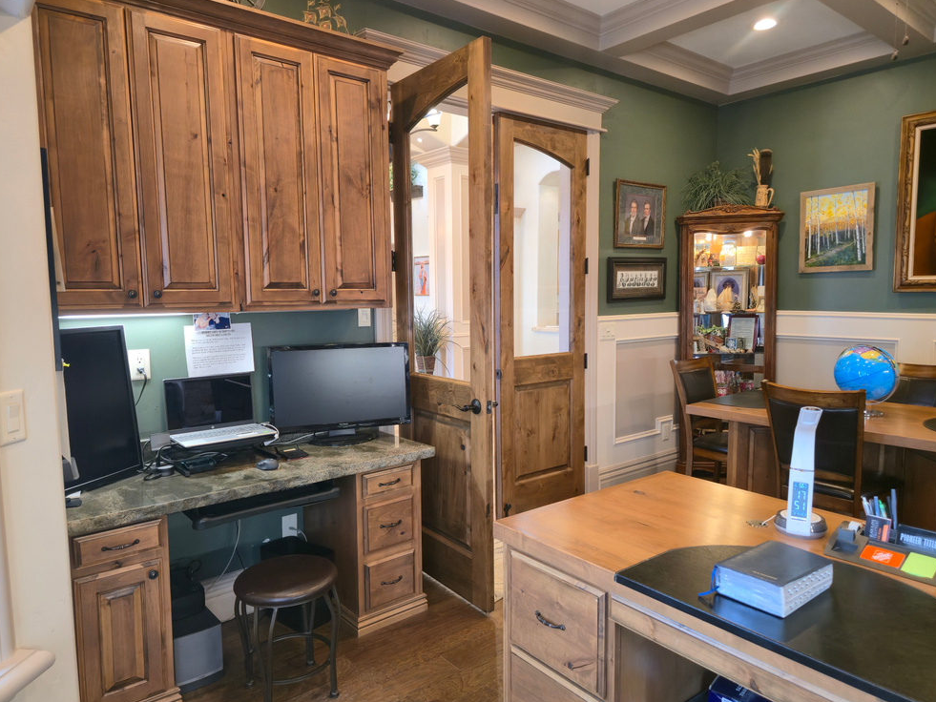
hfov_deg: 71.6
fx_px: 649
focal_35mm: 24
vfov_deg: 56.8
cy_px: 353
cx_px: 460
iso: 160
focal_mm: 6.3
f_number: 1.7
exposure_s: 1/60
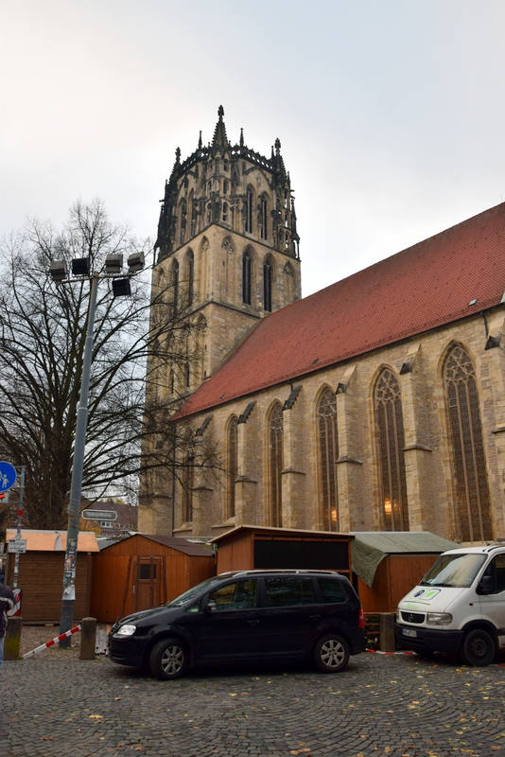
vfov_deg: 67.4
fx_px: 568
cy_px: 378
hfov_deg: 48.0
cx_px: 252
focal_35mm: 27
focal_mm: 18
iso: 400
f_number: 8
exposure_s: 1/60
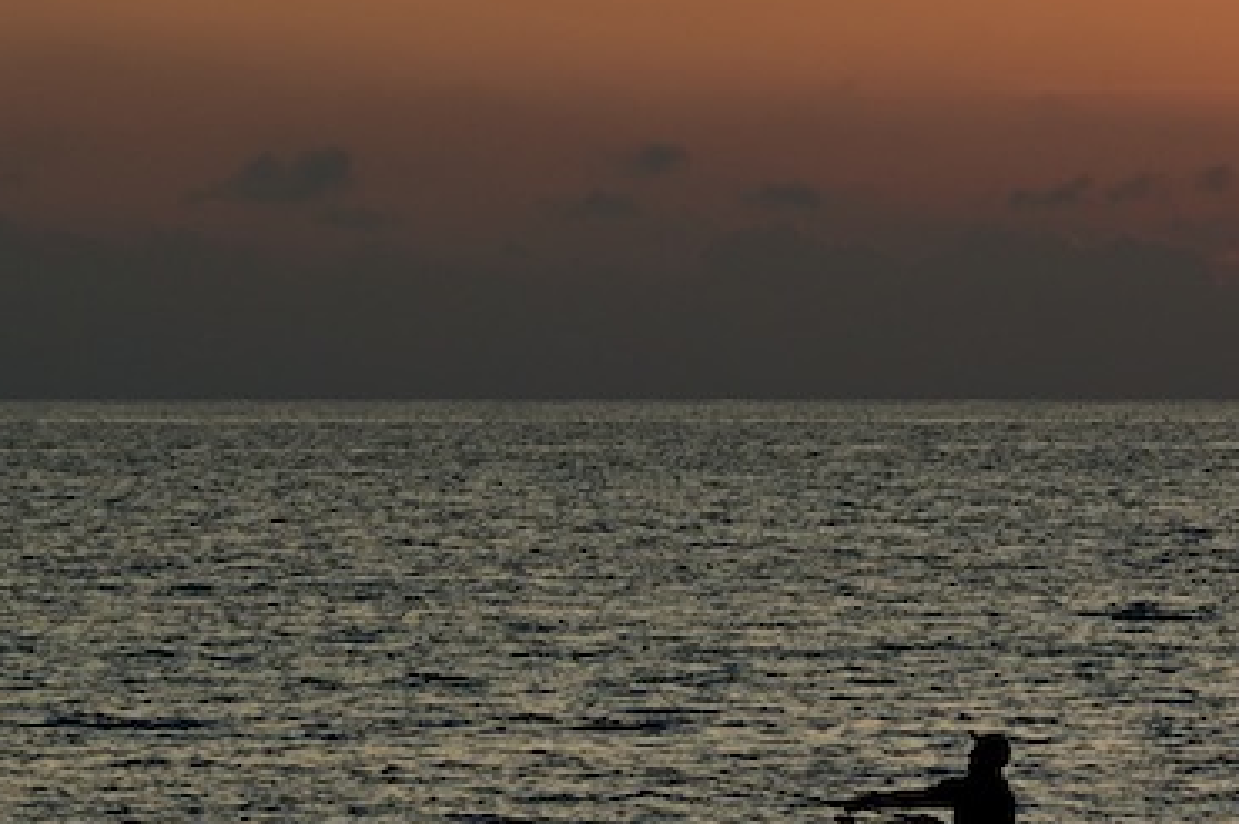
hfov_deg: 5.3
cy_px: 657
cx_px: 1624
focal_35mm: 389
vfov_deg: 3.5
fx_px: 13376
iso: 140
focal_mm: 120
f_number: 8
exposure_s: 1/125
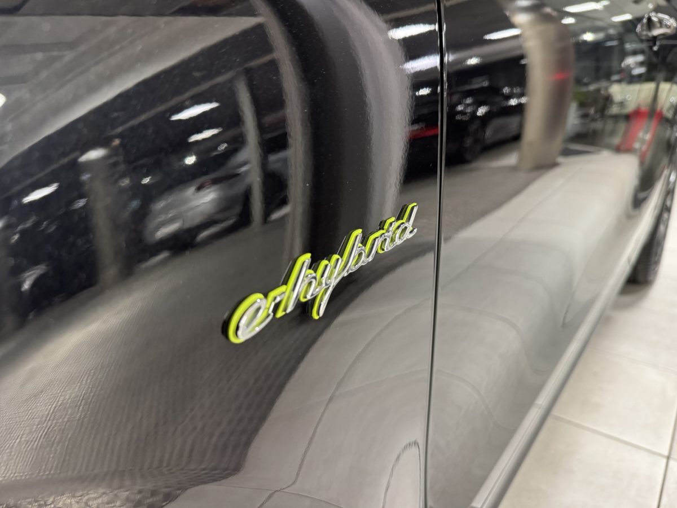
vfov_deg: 56.8
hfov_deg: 71.6
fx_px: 469
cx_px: 338
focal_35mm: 24
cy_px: 254
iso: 400
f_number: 1.78
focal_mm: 6.76
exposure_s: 1/50
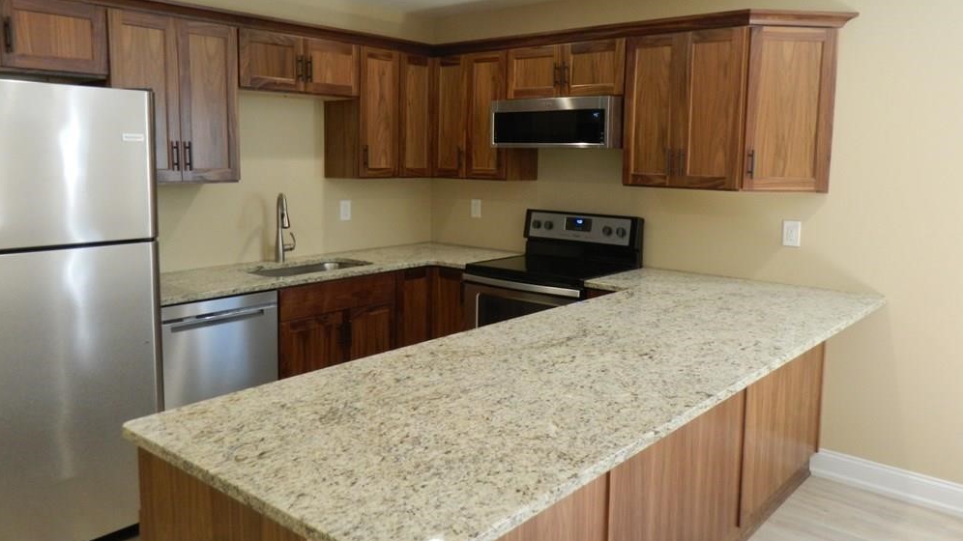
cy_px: 230
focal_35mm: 28
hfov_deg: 67.9
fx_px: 715
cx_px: 476
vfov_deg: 41.4
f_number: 3.1
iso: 180
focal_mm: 4.5
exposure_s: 1/30
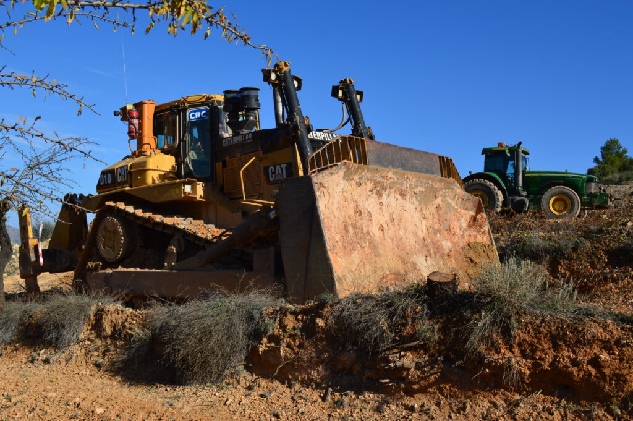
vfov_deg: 36.8
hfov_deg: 53.2
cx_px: 316
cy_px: 210
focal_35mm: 36
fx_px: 632
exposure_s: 1/500
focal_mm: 24
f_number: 11
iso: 250
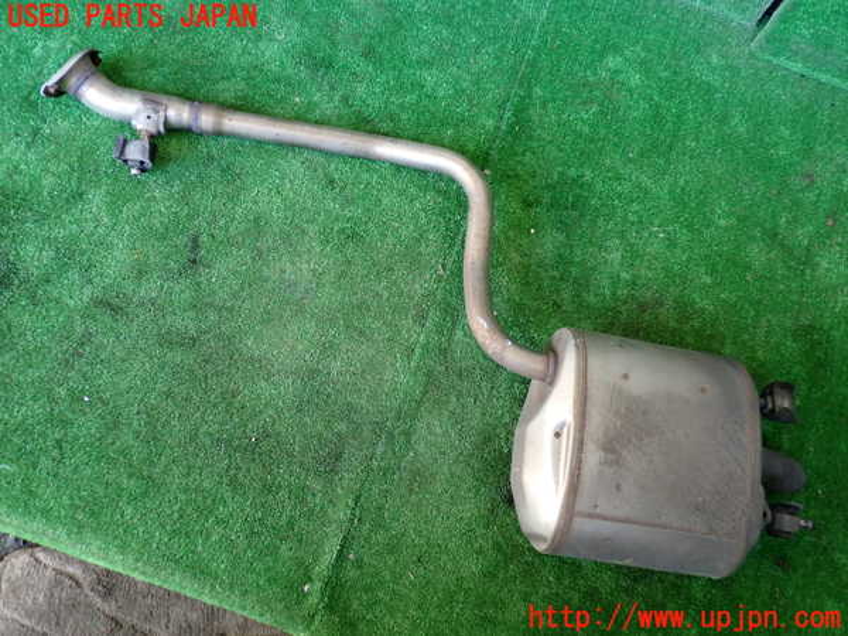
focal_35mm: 30
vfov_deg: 46.8
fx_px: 735
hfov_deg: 60.0
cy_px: 318
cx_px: 424
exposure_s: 1/50
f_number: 2.3
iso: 200
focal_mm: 5.4
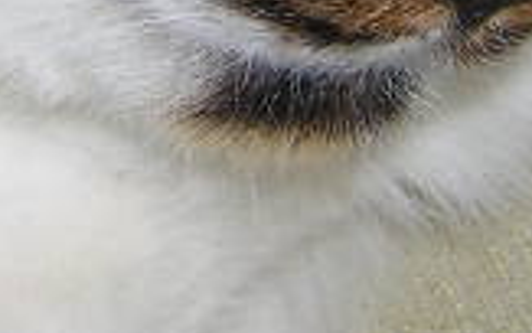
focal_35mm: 150
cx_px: 91
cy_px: -245
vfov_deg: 8.5
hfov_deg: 13.9
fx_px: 2176
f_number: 5.2
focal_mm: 4.7
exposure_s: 1/60.1
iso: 100
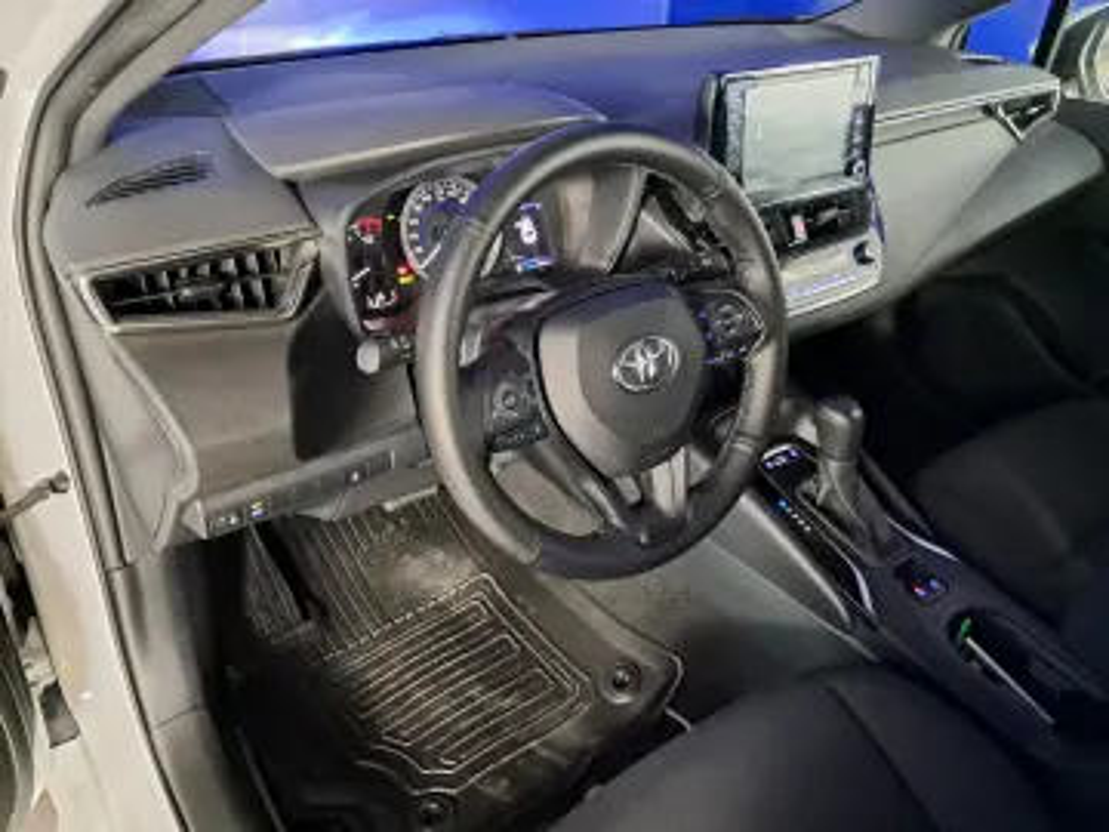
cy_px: 416
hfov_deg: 65.3
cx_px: 554
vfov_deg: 51.4
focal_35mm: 27
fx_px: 865
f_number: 1.8
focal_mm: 4
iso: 1600
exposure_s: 1/20
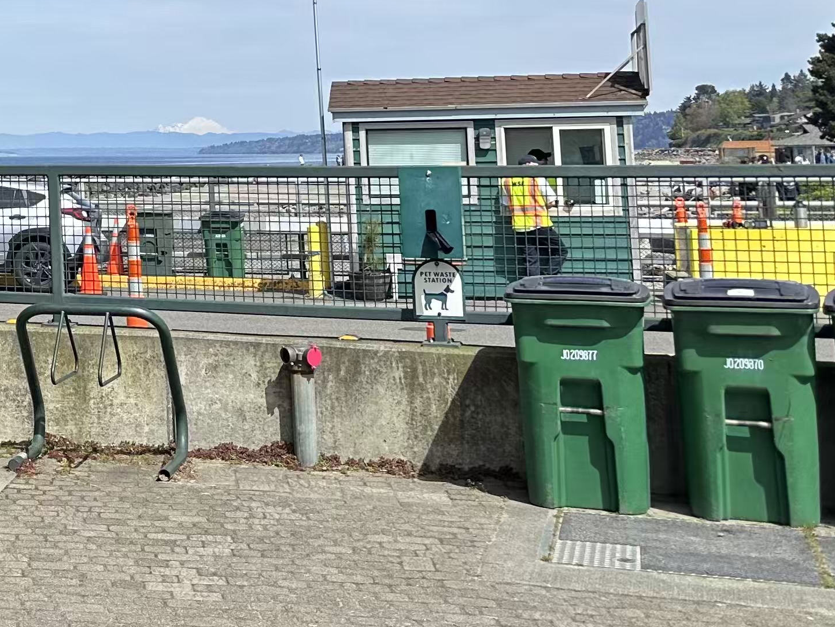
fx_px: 1616
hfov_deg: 24.8
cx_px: -279
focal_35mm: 67
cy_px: 2
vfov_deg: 21.2
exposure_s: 1/4184
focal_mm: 6.86
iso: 80
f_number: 1.78
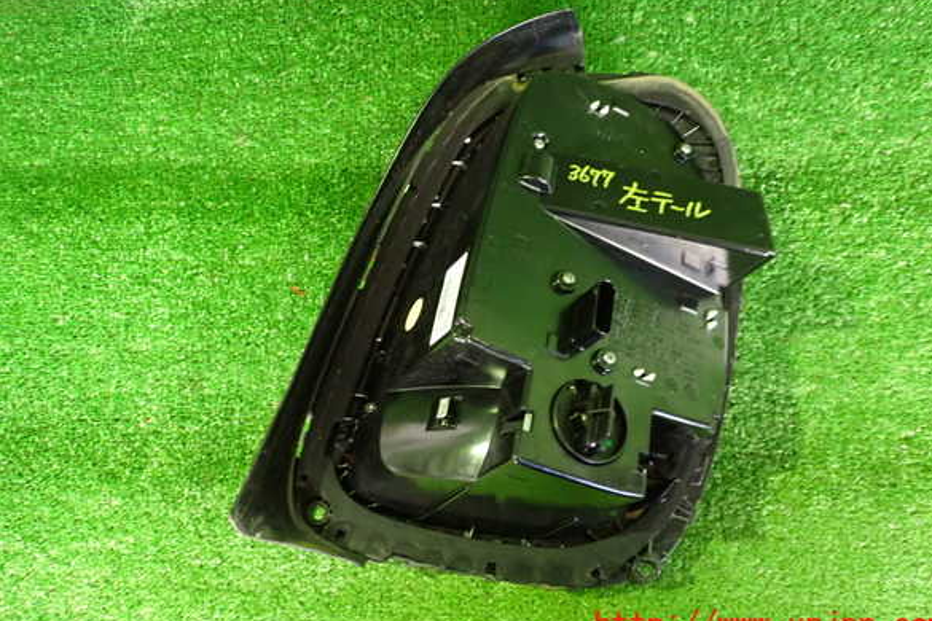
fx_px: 828
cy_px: 288
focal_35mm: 32
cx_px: 476
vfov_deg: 41.1
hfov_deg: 58.7
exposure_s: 1/20
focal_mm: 5.4
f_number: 2.3
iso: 800
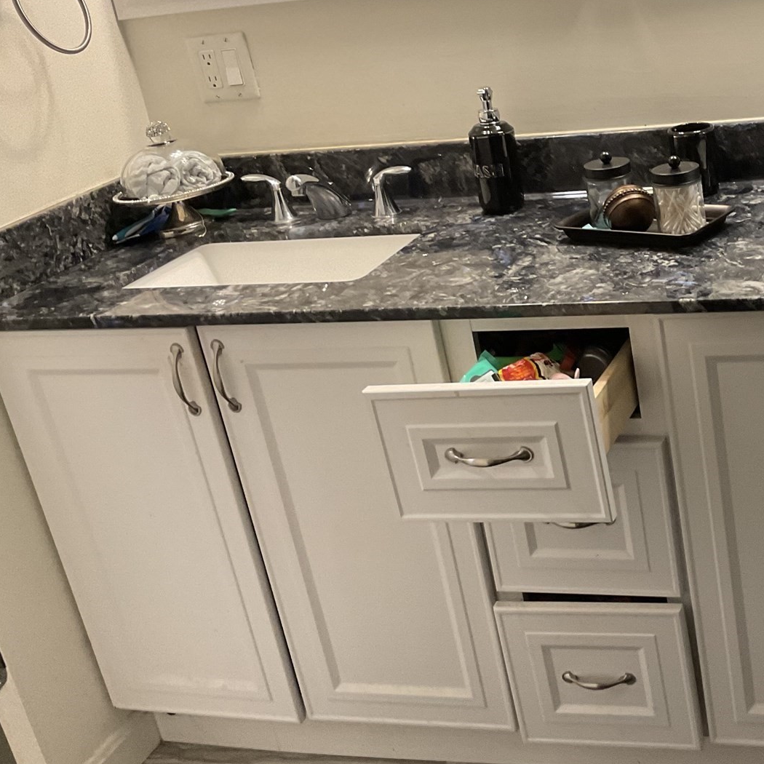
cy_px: 375
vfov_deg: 34.0
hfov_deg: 32.5
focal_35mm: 50
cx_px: 672
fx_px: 1249
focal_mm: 3
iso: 125
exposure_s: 1/60
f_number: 1.8
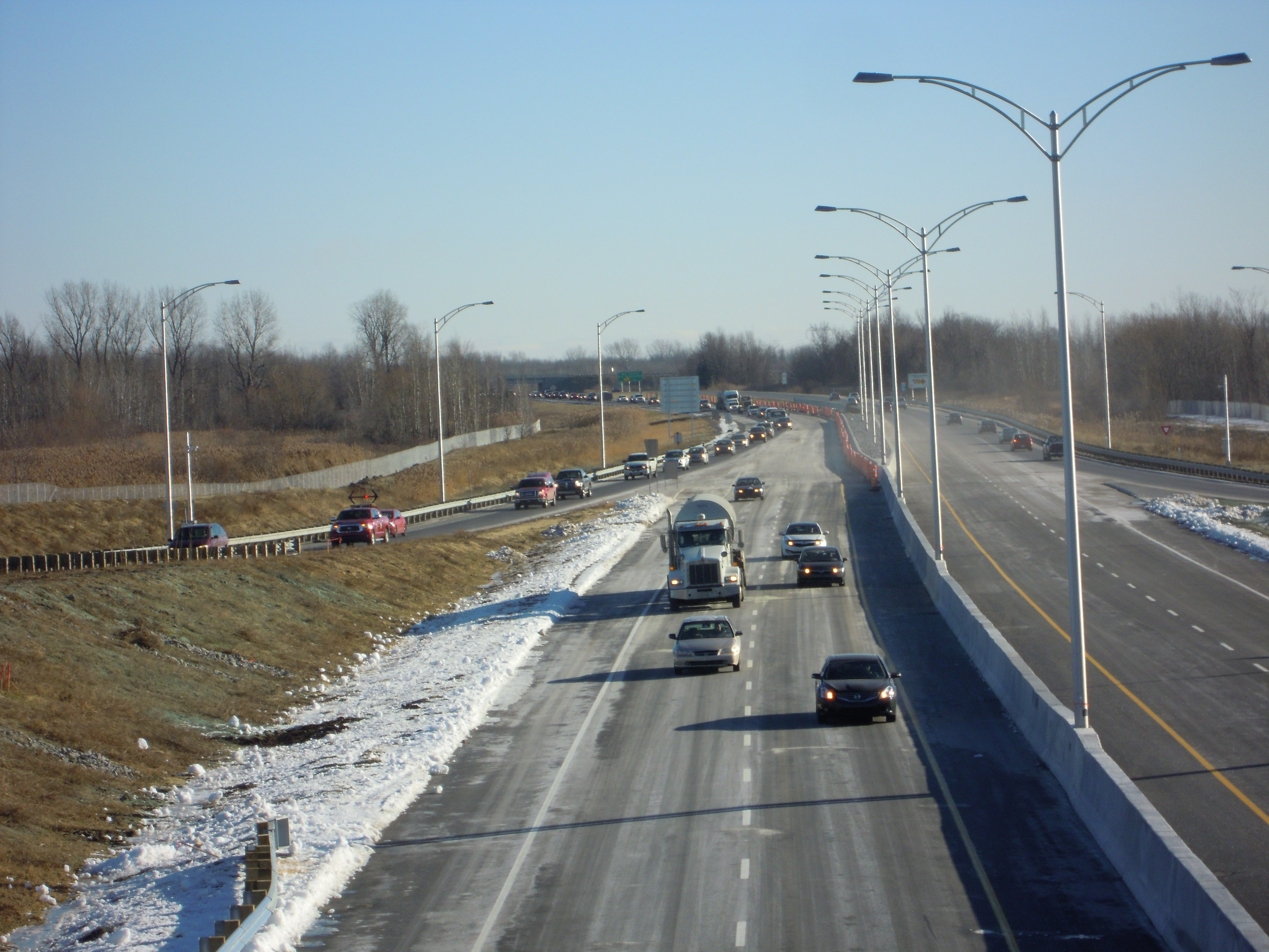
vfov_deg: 10.6
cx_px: 634
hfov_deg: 14.1
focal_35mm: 140
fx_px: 5132
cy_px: 476
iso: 100
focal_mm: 25
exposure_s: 1/400
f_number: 6.6
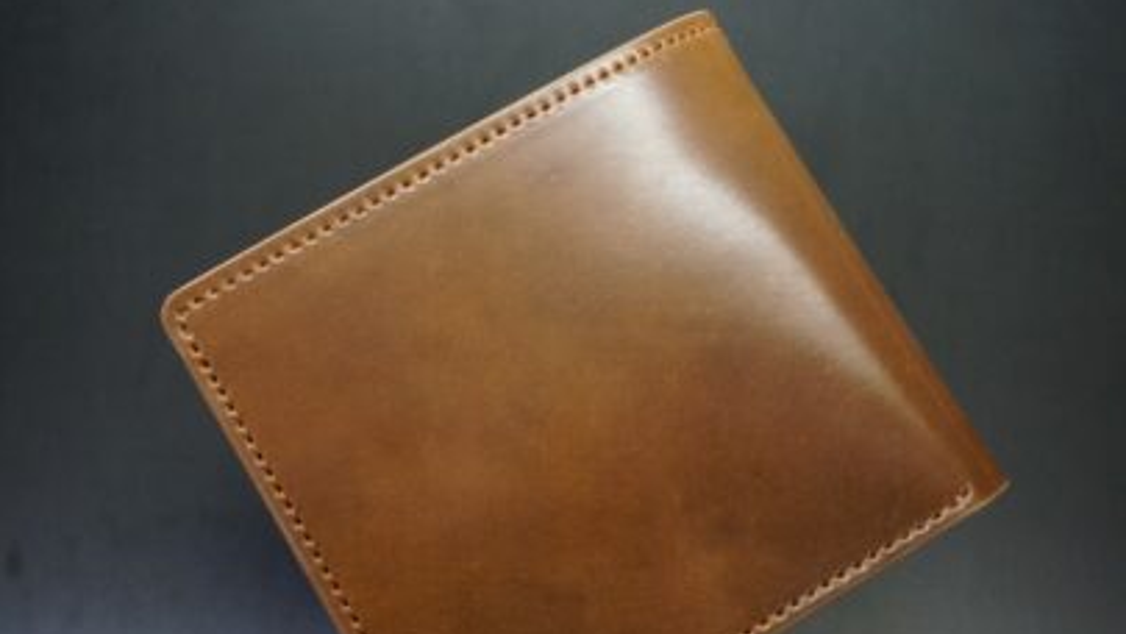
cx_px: 563
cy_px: 363
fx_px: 1613
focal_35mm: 54
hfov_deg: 38.5
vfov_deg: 22.2
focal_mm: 34
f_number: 5
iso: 3200
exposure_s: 1/125
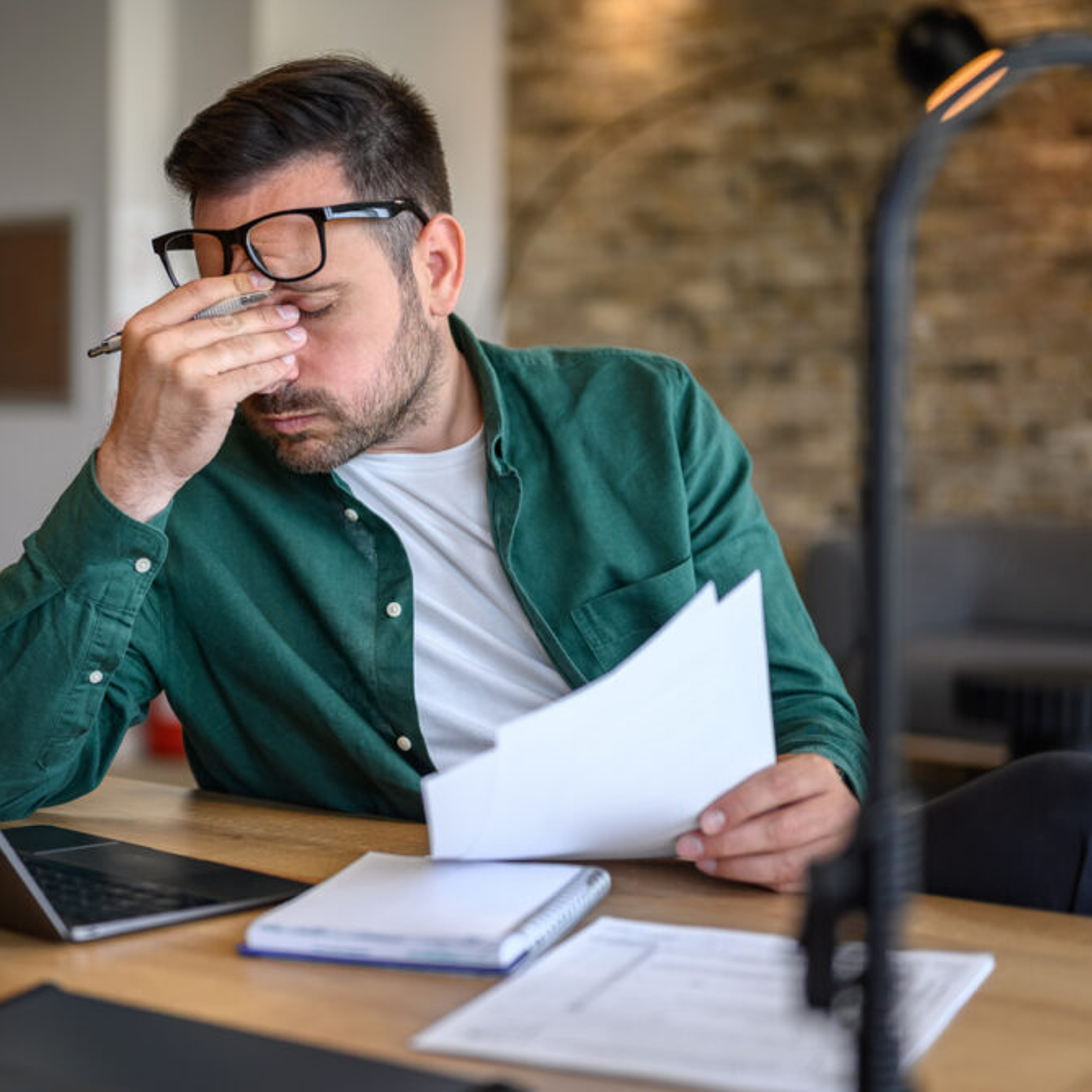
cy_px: 551
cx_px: 273
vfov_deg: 26.5
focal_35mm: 65
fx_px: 2320
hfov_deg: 26.2
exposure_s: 1/250
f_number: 2
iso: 160
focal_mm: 50
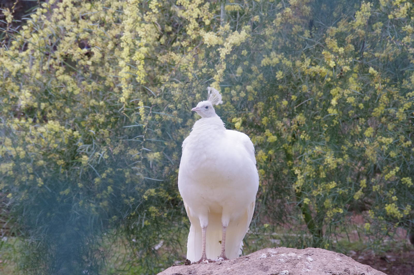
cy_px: 138
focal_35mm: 112
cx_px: 207
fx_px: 1287
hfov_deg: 18.3
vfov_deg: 12.2
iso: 1600
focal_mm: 75
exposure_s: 1/250
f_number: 8
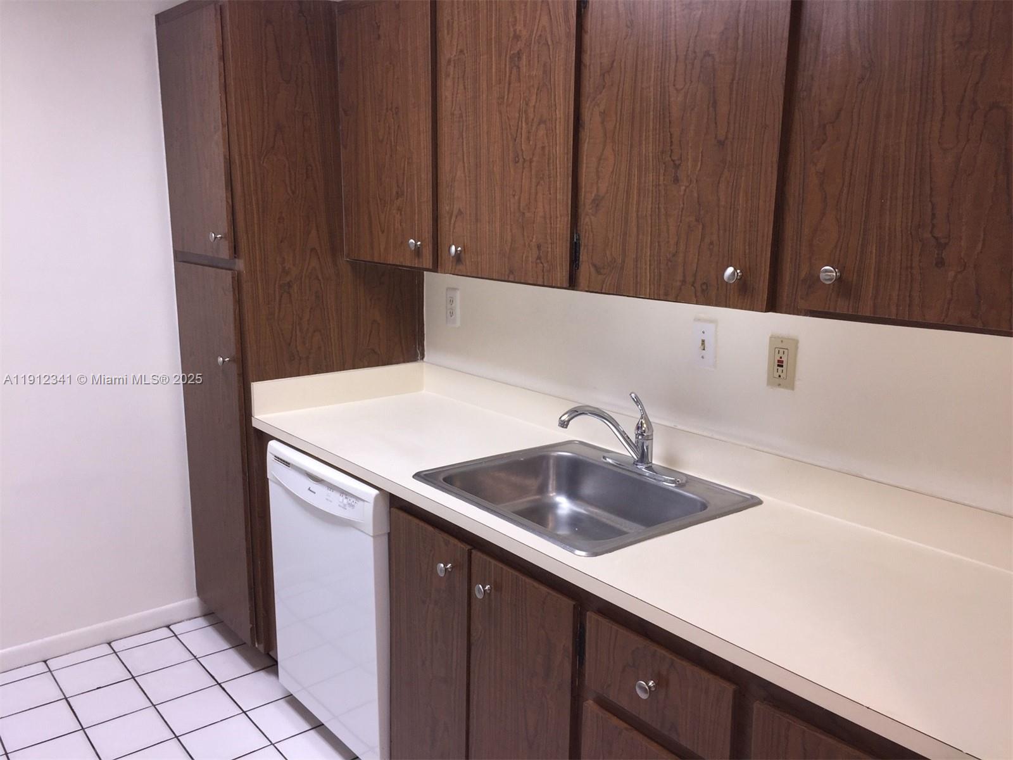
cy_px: 380
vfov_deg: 48.2
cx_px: 506
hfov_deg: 61.7
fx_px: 849
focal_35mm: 29
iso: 32
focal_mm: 4.15
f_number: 2.2
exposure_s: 1/30
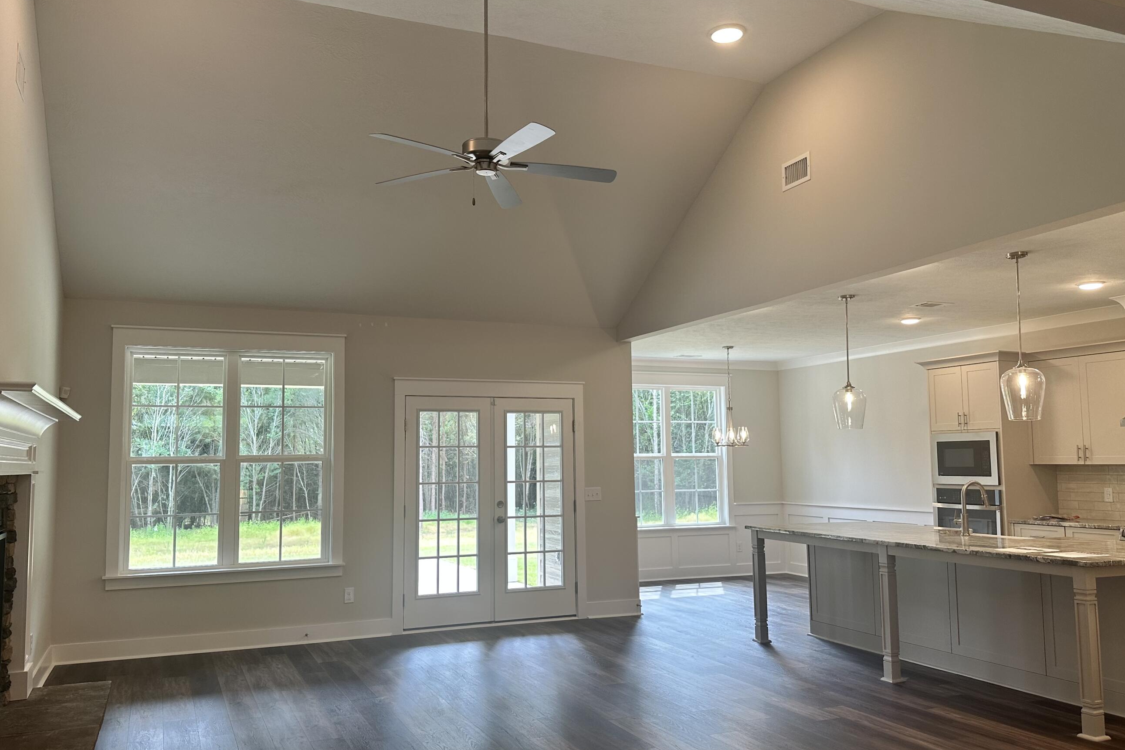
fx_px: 906
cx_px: 549
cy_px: 366
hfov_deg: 63.7
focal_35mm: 29
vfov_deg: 45.0
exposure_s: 1/120
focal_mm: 6.86
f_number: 1.78
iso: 80
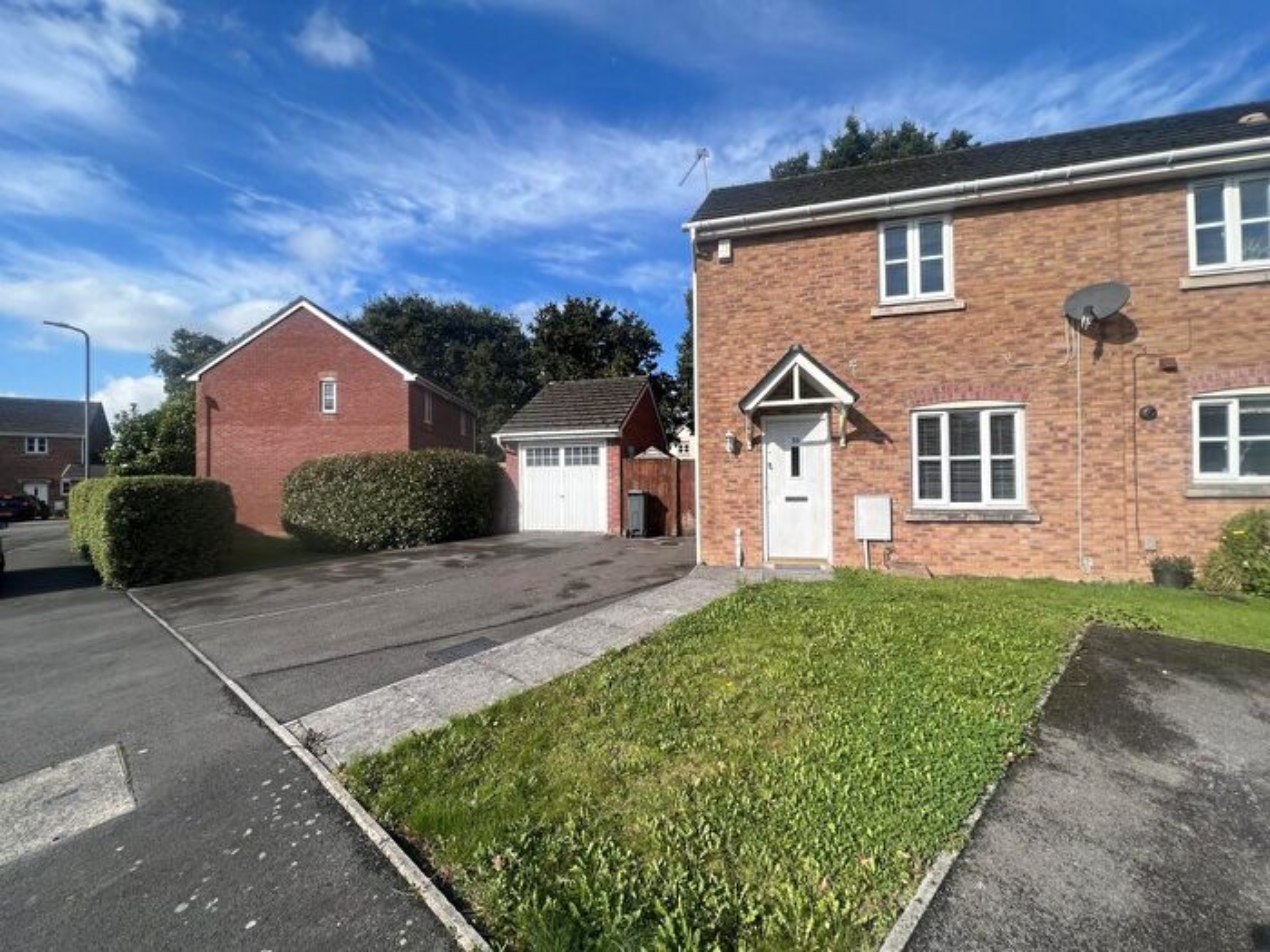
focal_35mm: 13
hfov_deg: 106.2
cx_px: 635
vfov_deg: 89.9
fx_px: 477
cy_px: 476
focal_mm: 1.57
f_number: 1.8
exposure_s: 1/2016
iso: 32
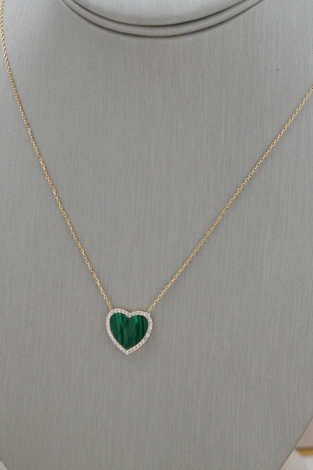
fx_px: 1369
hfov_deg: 13.0
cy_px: 235
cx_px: 156
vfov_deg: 19.5
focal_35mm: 105
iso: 1250
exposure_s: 1/100
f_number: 11
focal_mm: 70
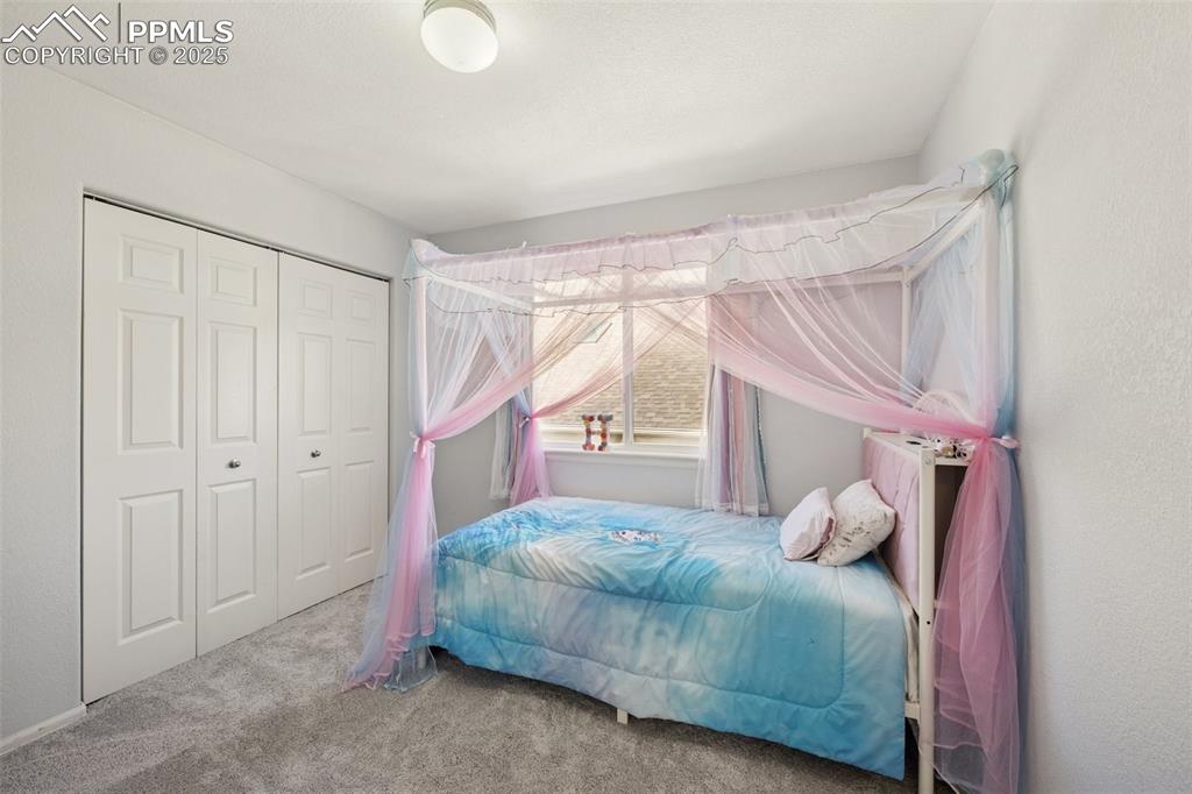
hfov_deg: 104.3
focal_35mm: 14
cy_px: 397
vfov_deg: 81.2
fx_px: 463
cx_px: 596
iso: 100
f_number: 11
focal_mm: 14
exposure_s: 1/8
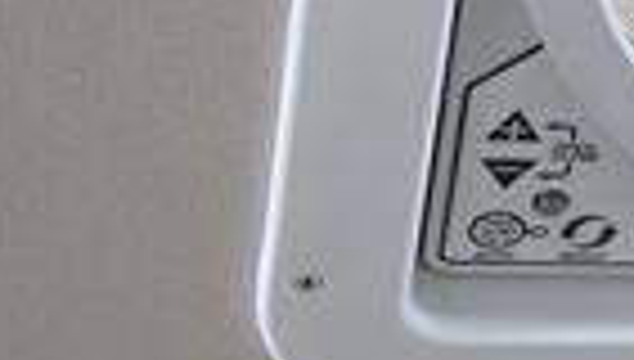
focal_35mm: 208
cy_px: -256
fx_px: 3504
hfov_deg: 9.7
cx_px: 1232
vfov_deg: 5.8
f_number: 4
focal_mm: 26
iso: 400
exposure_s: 1/60
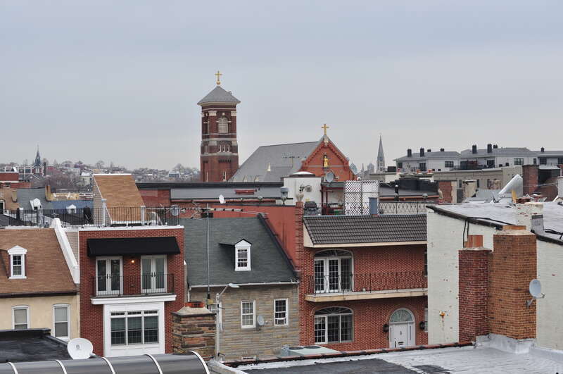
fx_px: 1171
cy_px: 187
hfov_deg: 27.0
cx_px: 282
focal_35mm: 75
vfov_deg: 18.1
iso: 200
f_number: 7.1
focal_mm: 50
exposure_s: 1/200
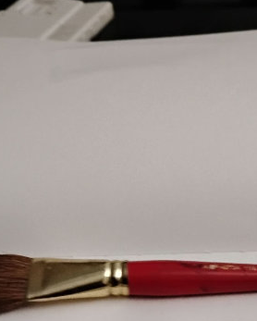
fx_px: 598
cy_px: 339
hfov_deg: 24.2
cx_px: 148
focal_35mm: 63
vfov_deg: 27.8
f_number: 1.8
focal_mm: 4.3
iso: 4569
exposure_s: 1/20
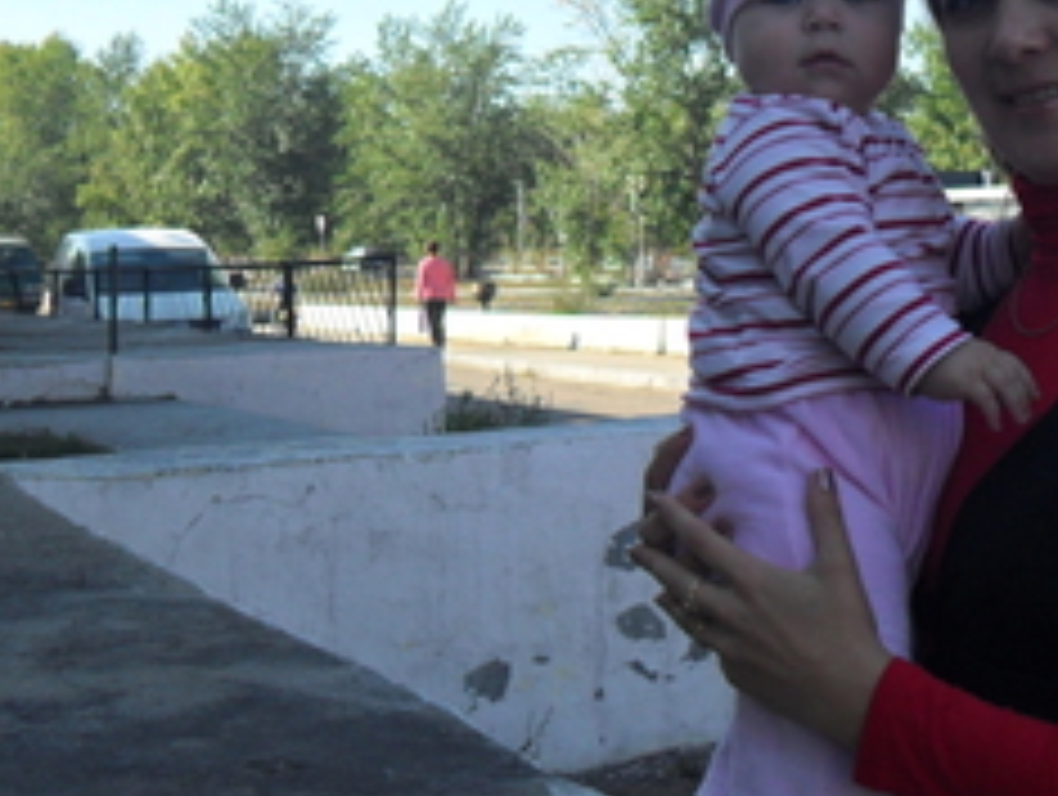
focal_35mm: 67
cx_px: 864
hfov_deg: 28.2
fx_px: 2051
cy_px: 220
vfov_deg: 21.8
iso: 100
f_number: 8.9
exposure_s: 1/90
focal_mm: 6.2
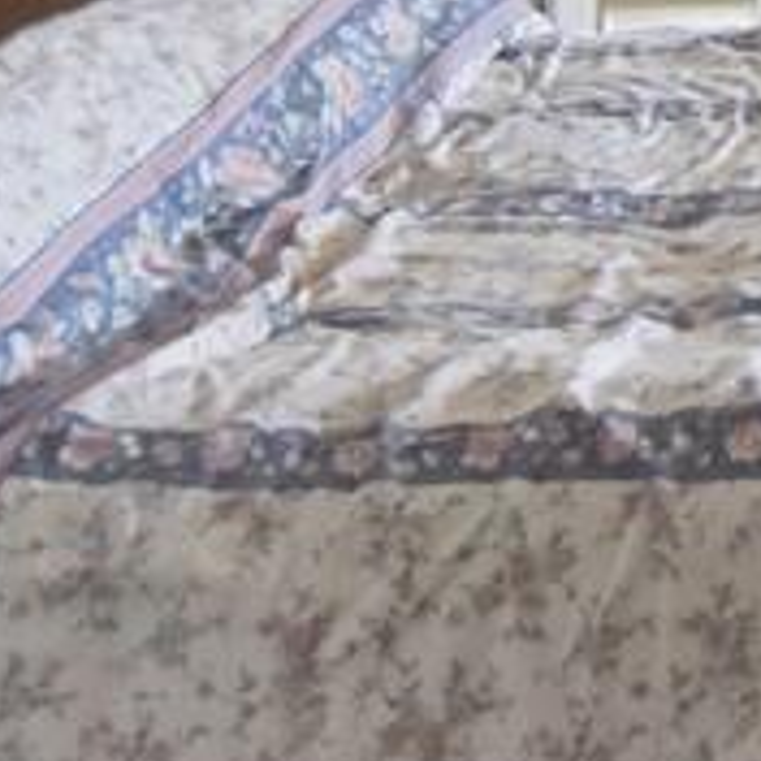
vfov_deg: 17.8
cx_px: 1219
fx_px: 2026
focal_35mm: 81
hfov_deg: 18.3
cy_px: -534
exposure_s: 1/250
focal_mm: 11
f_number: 3.5
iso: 720
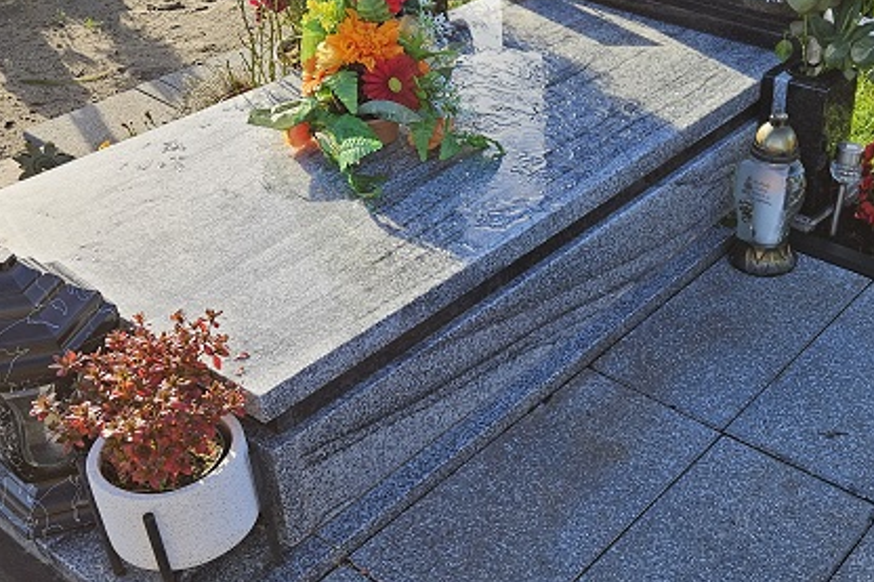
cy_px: 294
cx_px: 622
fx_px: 1116
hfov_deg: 41.8
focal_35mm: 46
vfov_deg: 29.2
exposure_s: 1/569
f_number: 1.8
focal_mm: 5.4
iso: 32
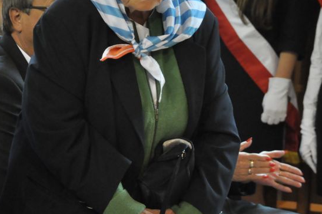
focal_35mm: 295
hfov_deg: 7.0
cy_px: 85
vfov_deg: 4.6
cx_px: 182
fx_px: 2634
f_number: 5.6
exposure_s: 1/200
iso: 2000
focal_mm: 105
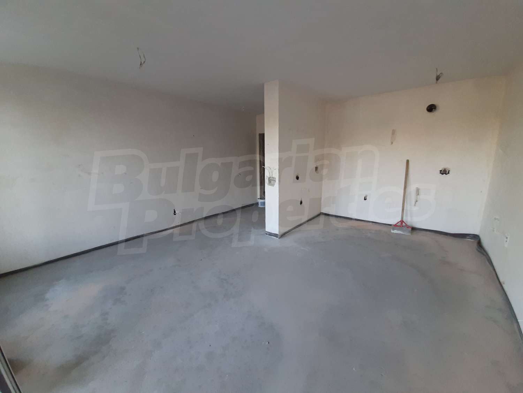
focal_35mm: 13
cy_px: 196
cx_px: 262
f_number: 2.2
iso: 125
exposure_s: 1/50
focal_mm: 1.42
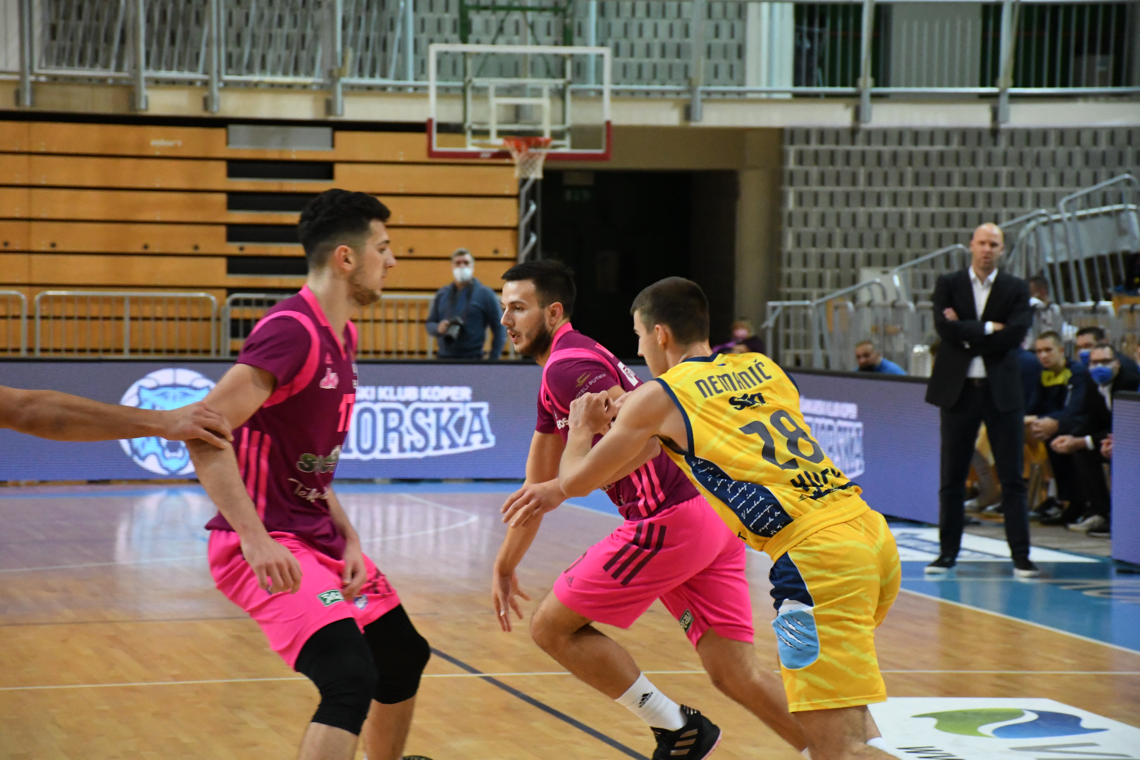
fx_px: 4275
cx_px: 570
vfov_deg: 10.2
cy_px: 380
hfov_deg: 15.2
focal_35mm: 135
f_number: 5.6
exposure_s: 1/500
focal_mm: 90
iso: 6400
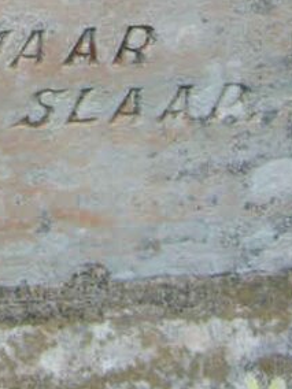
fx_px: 1665
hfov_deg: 9.6
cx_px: -192
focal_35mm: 148
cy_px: -321
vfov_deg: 12.2
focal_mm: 5.8
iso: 50
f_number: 2.8
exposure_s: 1/250
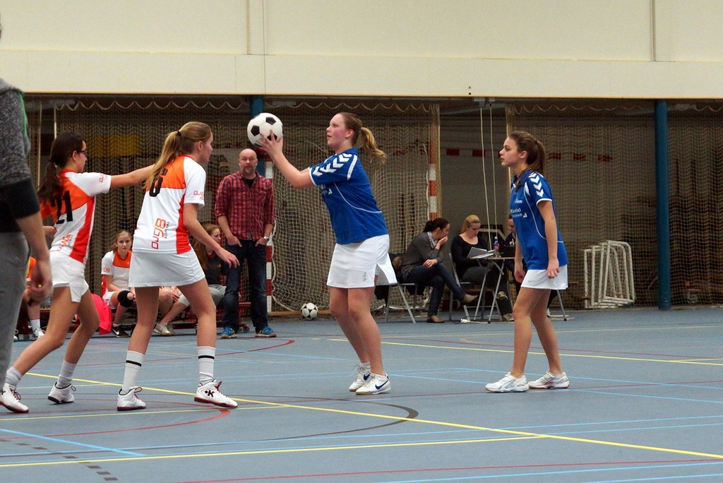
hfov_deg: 27.0
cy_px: 242
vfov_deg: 18.2
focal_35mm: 75
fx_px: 1507
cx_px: 362
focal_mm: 50
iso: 1250
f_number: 2.8
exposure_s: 1/200
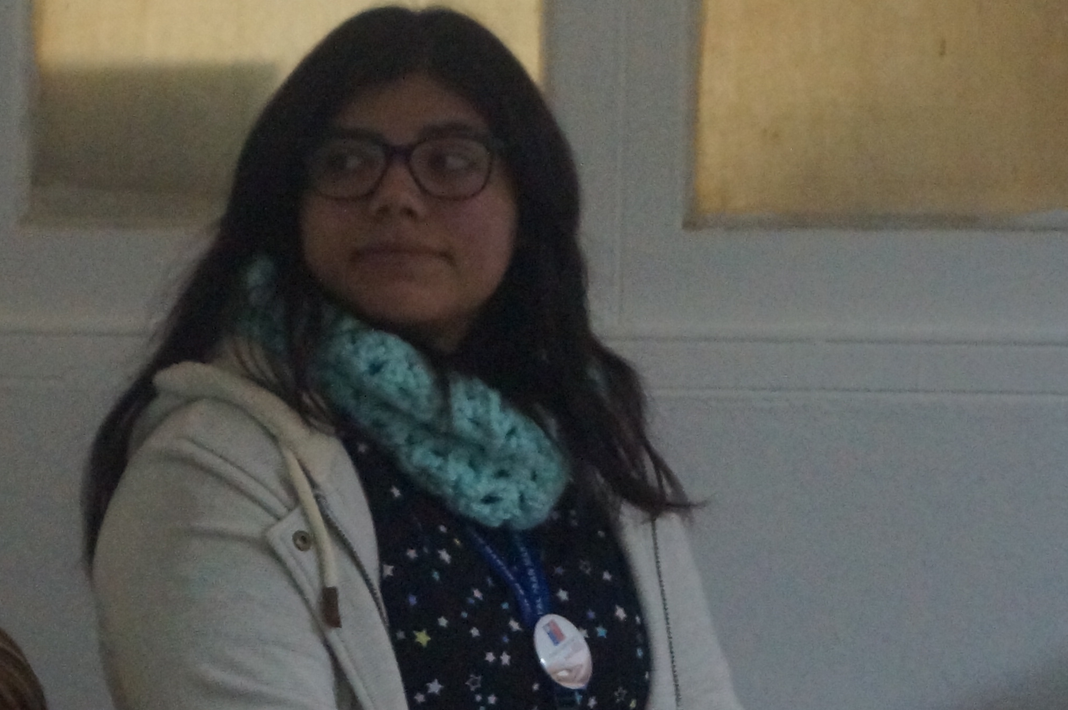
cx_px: 237
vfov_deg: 7.4
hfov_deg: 11.2
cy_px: 747
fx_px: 5424
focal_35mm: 183
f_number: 5.6
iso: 3200
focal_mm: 50
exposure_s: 1/60
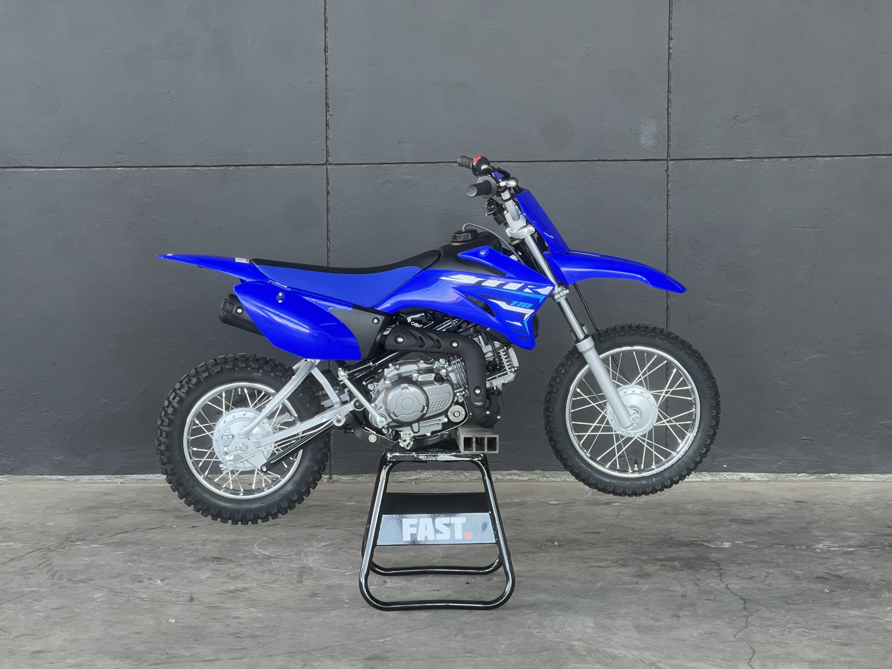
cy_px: 334
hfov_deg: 25.3
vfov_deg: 19.1
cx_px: 446
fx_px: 1984
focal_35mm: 77
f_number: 2.8
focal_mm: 9
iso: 125
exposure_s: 1/99
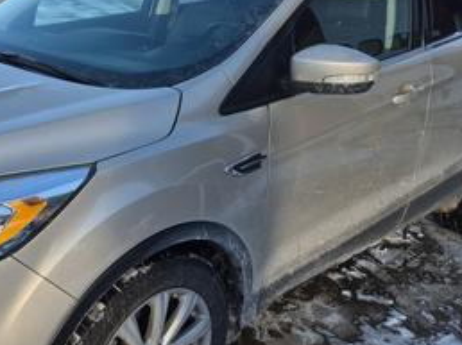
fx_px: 600
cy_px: 145
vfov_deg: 32.1
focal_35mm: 45
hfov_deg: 40.9
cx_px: 116
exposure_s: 1/682
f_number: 1.8
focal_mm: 5.4
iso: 25
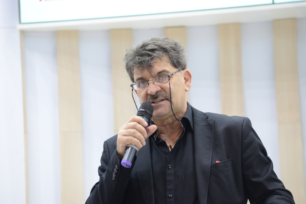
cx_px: 153
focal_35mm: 180
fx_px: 1531
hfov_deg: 11.4
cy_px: 102
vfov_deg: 7.6
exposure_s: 1/160
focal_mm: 180
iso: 1600
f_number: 4
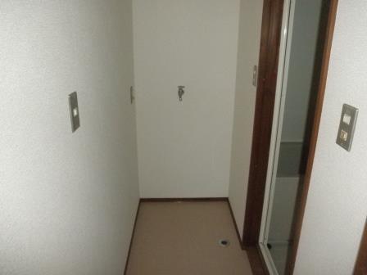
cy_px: 138
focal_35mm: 28
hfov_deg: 63.4
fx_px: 297
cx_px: 184
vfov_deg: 49.7
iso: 800
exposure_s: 1/125
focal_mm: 5
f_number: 3
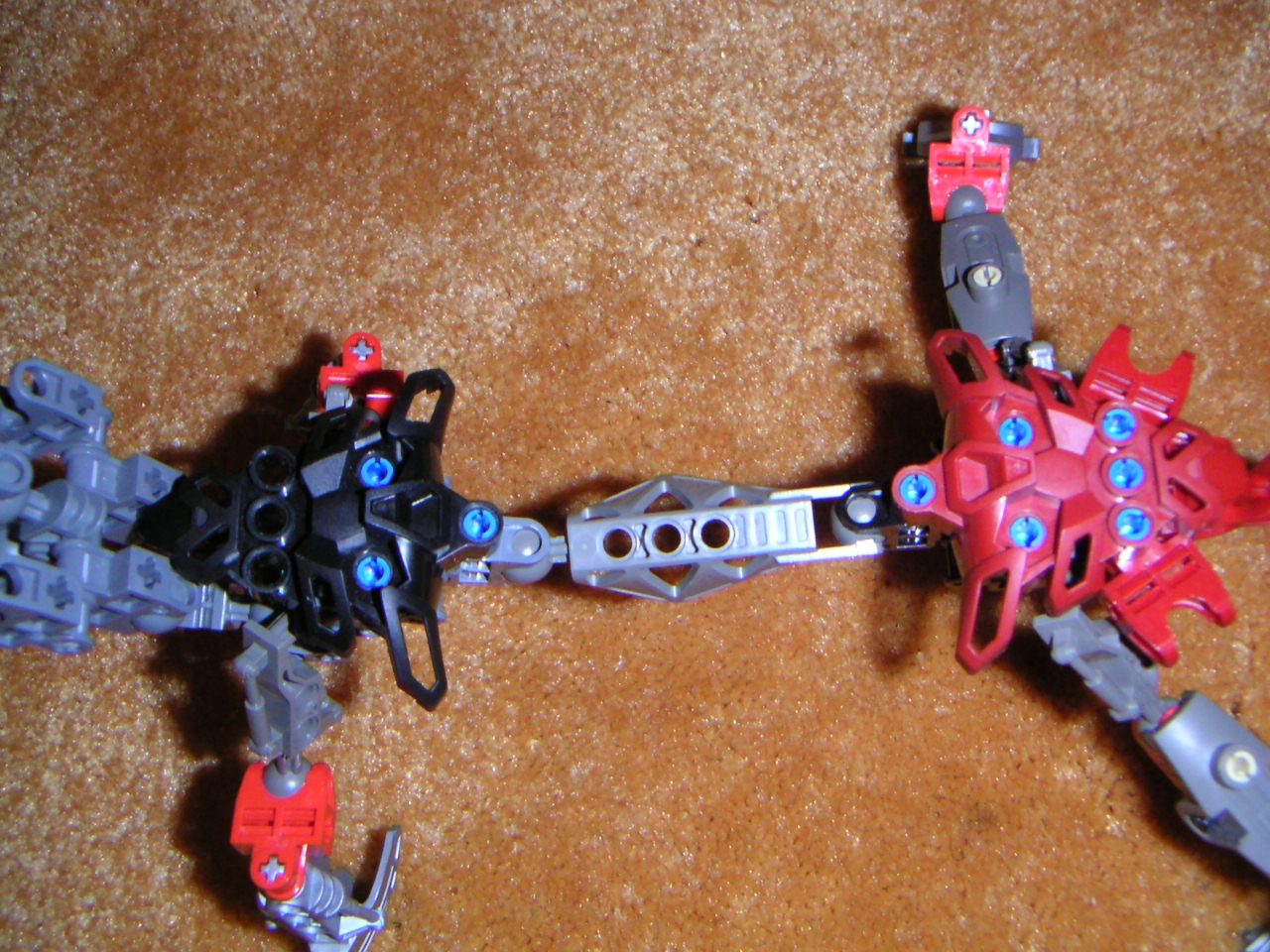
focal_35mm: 39
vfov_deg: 36.8
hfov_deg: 47.9
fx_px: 1431
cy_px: 476
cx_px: 635
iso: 200
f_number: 6.7
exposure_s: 1/45
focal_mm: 5.1
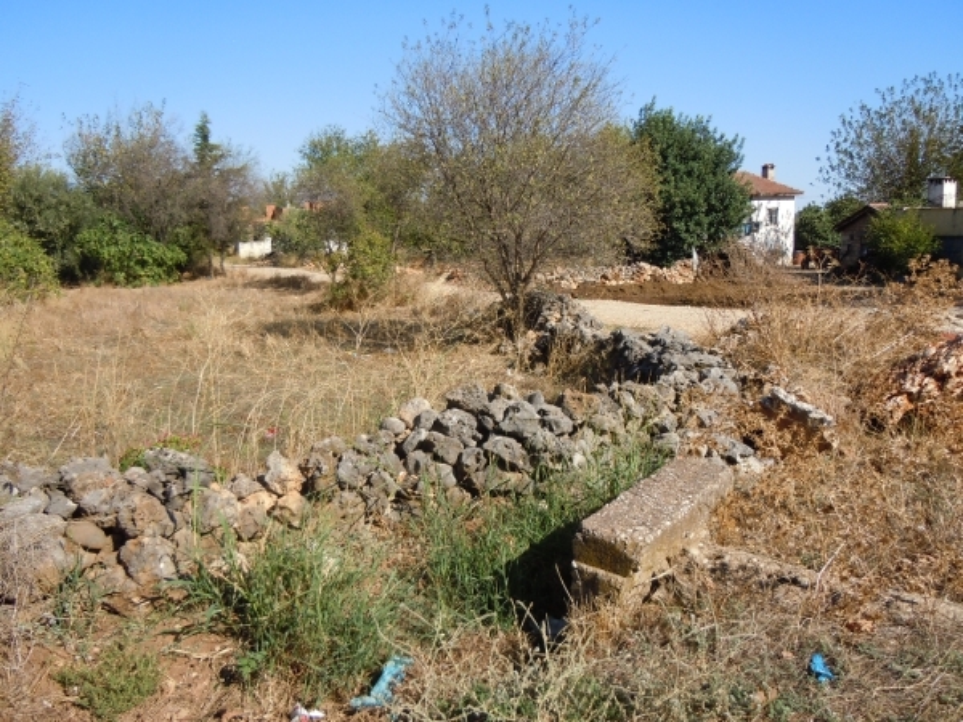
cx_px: 482
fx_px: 835
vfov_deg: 46.8
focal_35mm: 30
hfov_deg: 60.0
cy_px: 361
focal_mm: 5.4
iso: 100
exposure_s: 1/800
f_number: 3.5
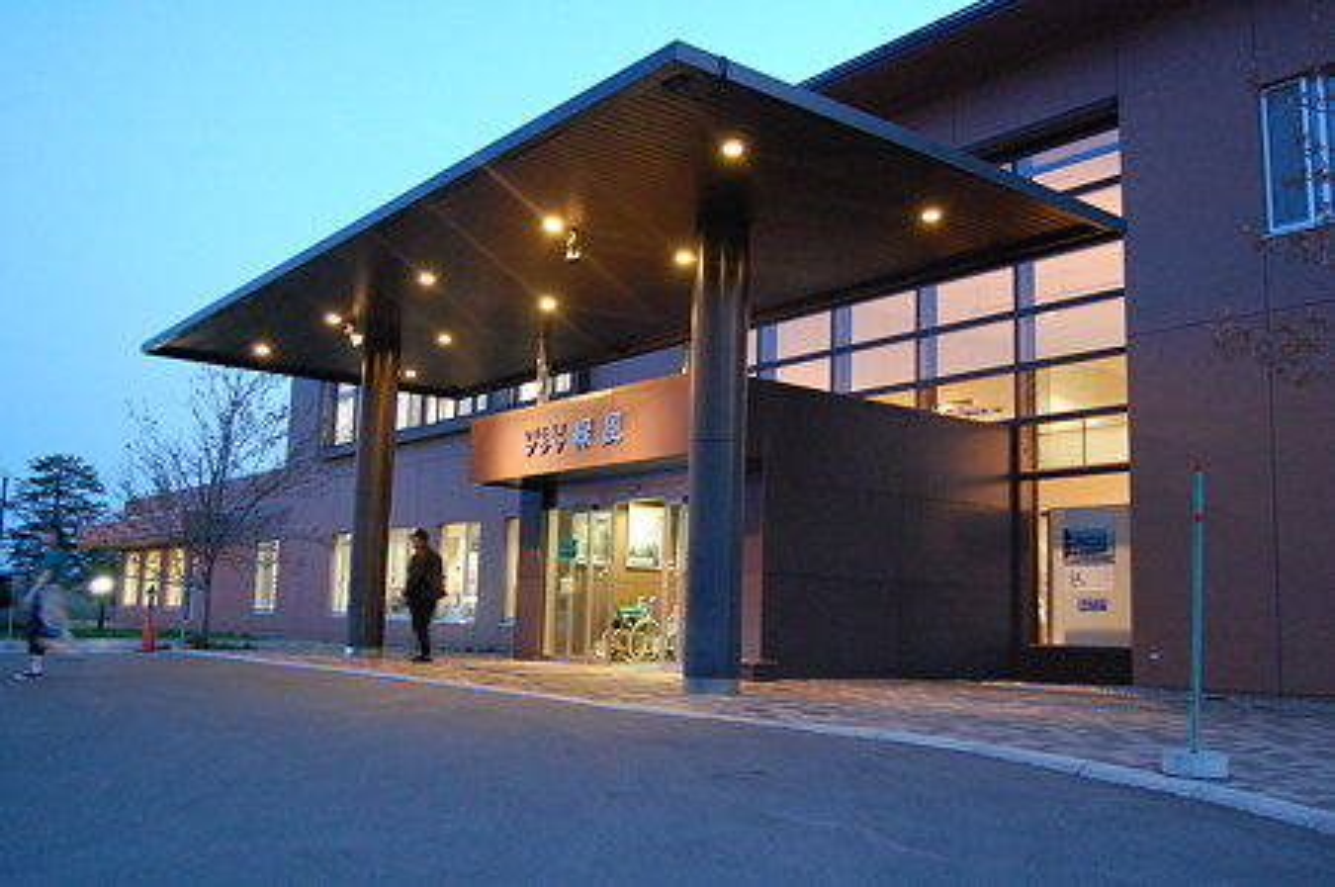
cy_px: 444
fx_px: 1222
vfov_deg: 39.9
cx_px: 668
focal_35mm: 33
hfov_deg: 57.3
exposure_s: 1/10
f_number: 4
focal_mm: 22
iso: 1600
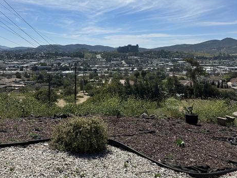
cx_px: 120
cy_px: 54
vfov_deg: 42.1
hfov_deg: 55.3
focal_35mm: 33
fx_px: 226
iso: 80
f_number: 1.78
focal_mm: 6.86
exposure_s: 1/9709
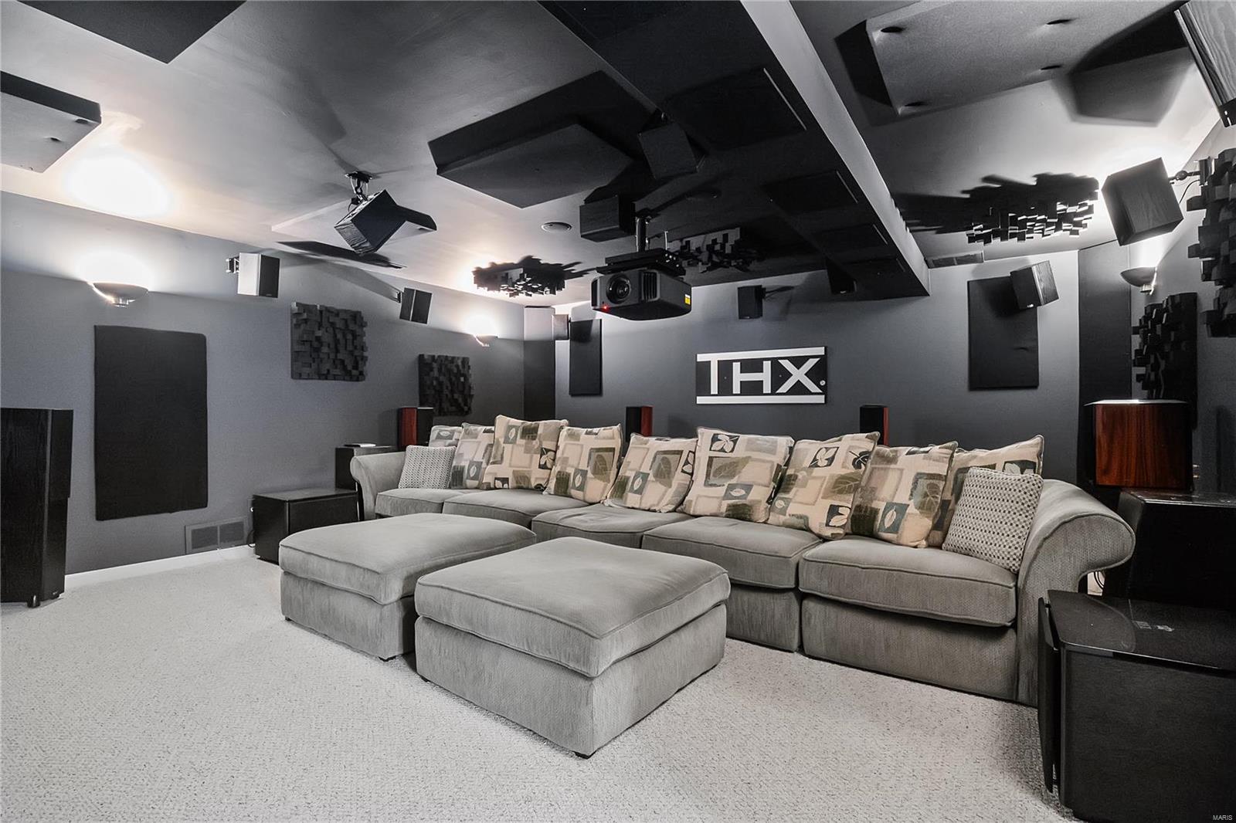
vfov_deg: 73.7
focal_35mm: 16
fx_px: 549
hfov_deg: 96.7
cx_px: 618
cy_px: 412
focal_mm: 8
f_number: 8
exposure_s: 8
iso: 400
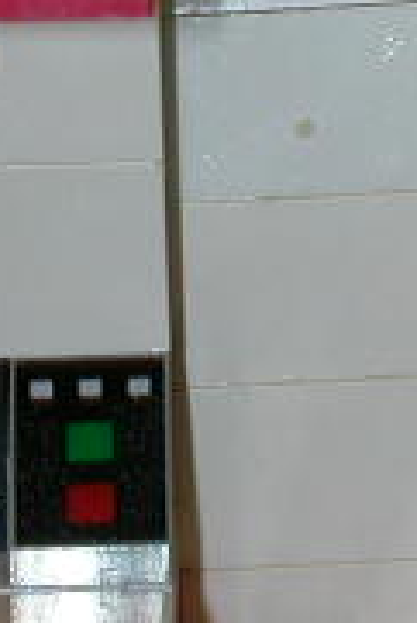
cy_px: 210
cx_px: 200
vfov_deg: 8.7
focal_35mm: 235
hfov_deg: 5.9
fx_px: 4075
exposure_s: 1/59.9
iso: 100
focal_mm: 9.7
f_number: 5.9
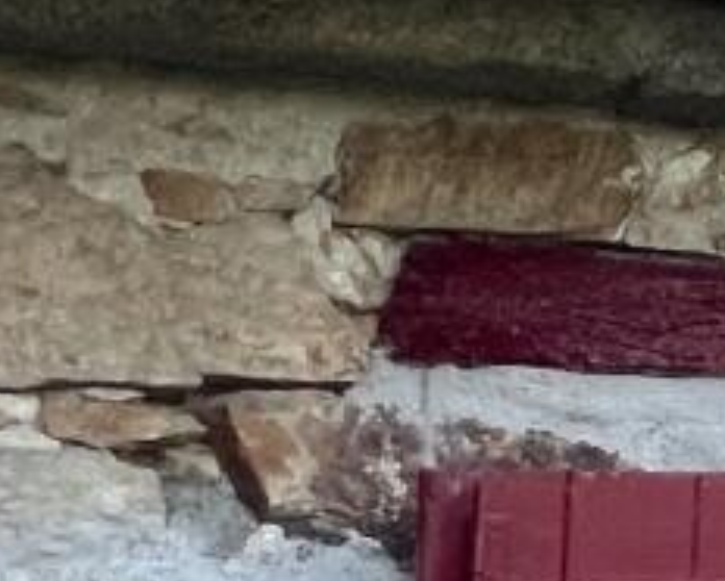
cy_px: 347
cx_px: 2316
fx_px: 2255
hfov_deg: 10.6
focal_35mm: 105
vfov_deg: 14.7
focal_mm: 1.57
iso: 64
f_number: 1.8
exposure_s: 1/99
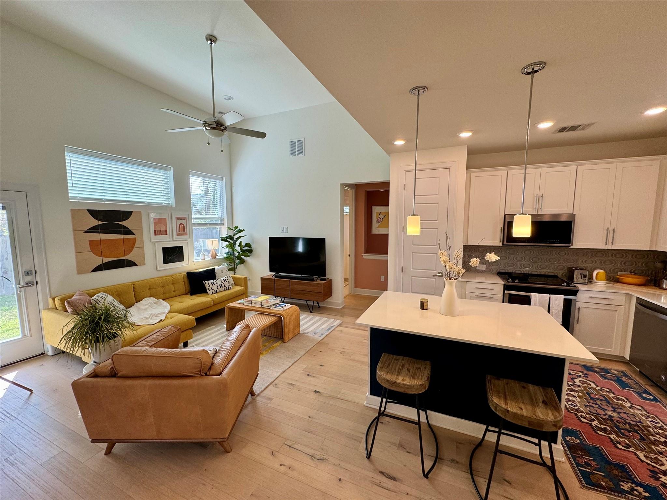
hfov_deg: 102.1
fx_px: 270
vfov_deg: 85.7
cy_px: 250
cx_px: 334
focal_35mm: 14
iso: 64
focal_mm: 2.22
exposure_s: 1/120
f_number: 2.2
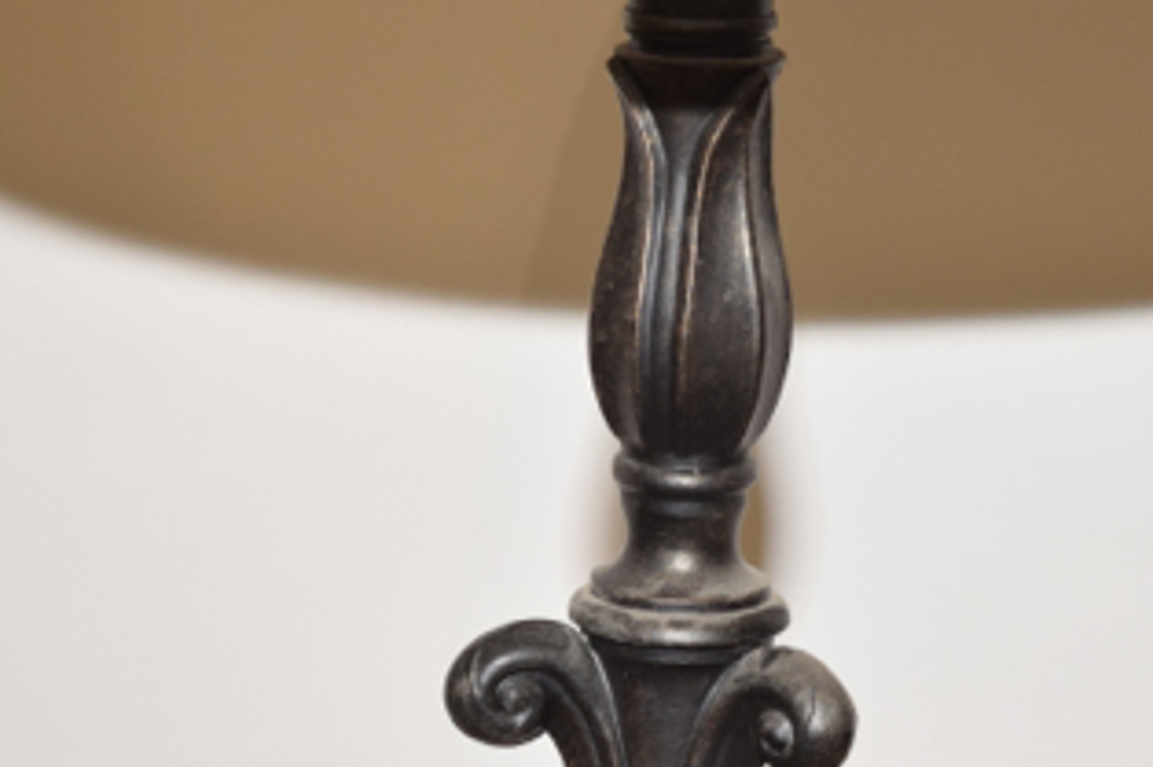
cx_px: 687
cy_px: 780
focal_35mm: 153
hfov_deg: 13.4
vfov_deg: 8.9
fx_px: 4897
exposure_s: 1/125
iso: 800
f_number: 5.6
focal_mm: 50
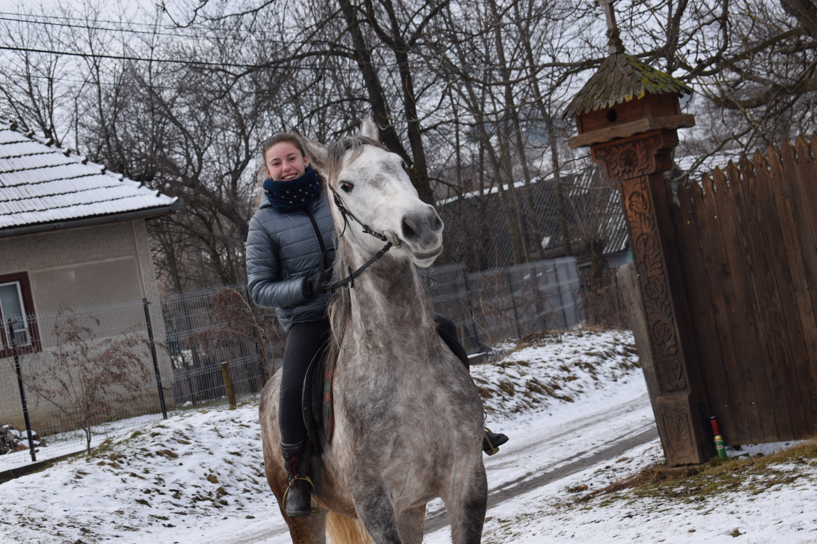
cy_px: 272
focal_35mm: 72
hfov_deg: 28.1
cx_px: 408
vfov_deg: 18.9
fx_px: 1634
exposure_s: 1/200
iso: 100
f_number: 8
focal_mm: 48
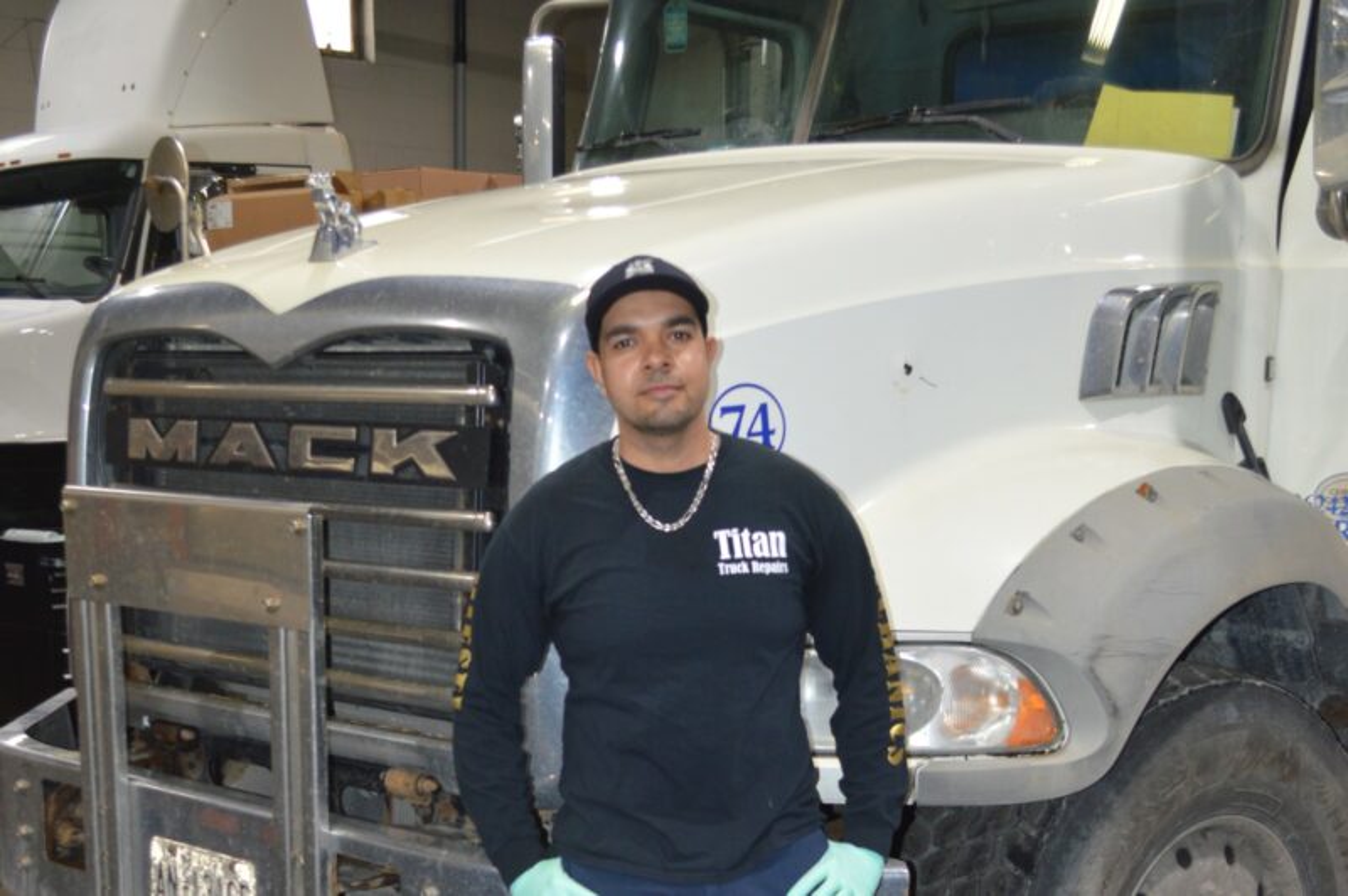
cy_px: 448
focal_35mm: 36
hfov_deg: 53.2
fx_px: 1347
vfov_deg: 36.8
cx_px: 674
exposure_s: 1/60
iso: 400
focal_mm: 24
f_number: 4
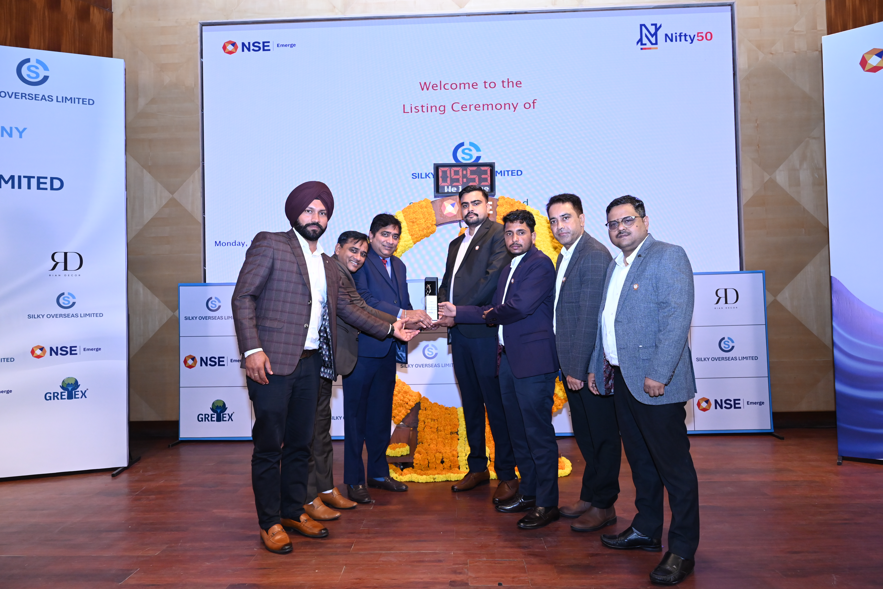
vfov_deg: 53.2
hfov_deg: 73.7
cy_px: 294
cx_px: 442
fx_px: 589
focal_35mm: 24
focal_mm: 24
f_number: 5.6
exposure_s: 1/125
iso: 1600
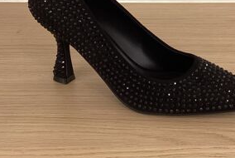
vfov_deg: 20.0
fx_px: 444
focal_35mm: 68
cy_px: 50
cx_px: 153
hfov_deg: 29.5
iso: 80
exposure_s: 1/50
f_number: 2.4
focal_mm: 3.3
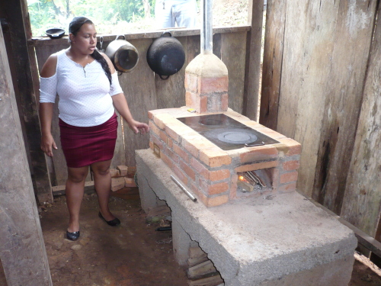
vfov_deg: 40.7
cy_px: 143
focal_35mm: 35
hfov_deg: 52.6
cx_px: 190
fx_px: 385
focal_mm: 5.8
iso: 160
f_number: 2.8
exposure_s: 1/30
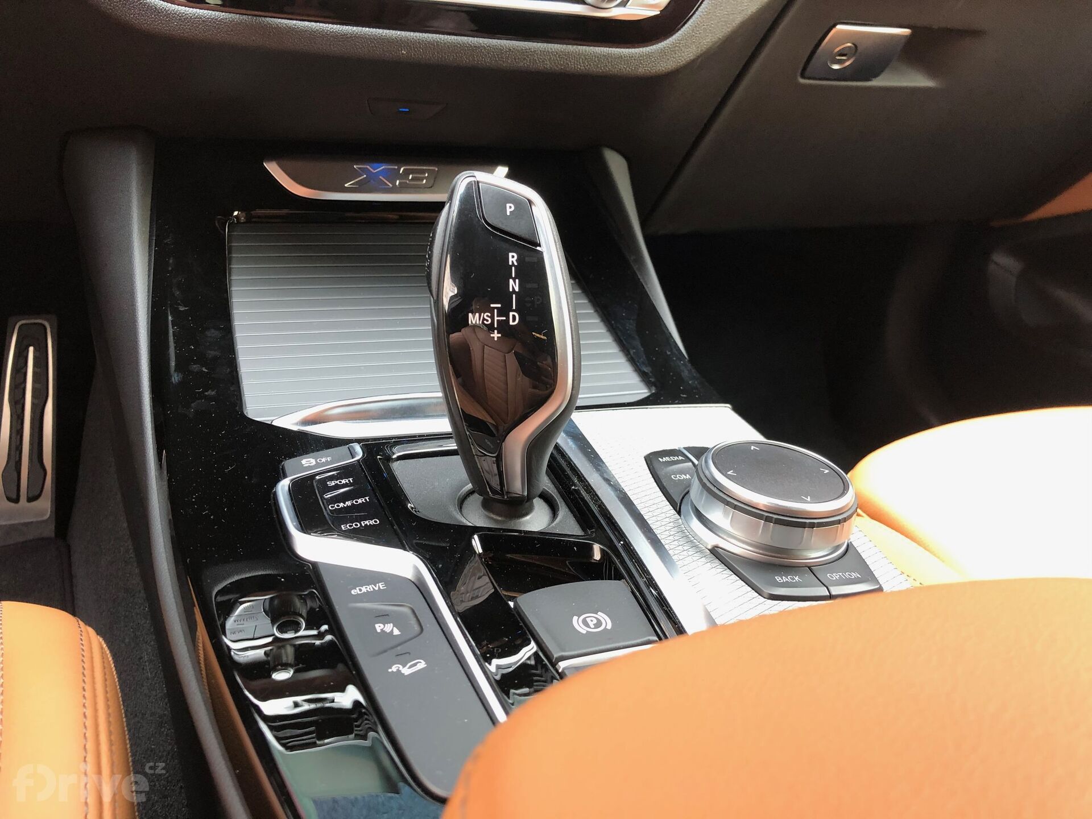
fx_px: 883
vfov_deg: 49.7
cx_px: 546
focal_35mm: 28
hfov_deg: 63.4
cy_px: 410
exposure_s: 1/19
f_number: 1.8
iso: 40
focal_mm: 4
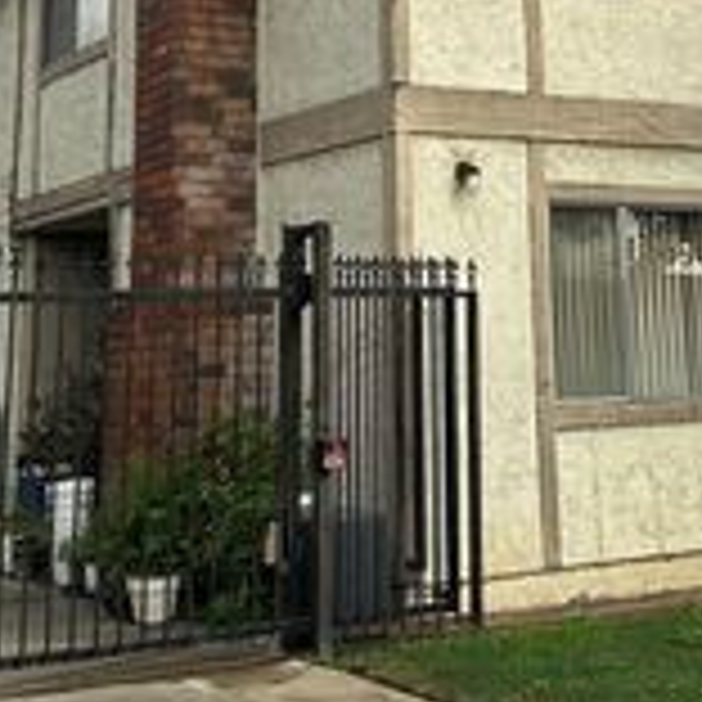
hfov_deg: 25.2
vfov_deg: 24.3
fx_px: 1560
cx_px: 464
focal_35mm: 68
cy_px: 7
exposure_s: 1/4016
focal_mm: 6.86
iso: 80
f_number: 1.78
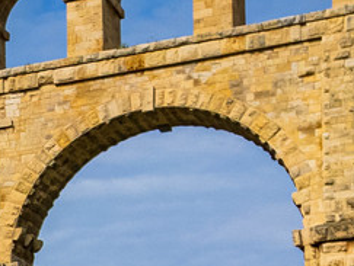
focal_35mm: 139
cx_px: -472
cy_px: 563
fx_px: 1424
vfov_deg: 9.8
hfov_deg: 11.8
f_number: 2.8
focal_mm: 8.4
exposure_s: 1/3200
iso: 100
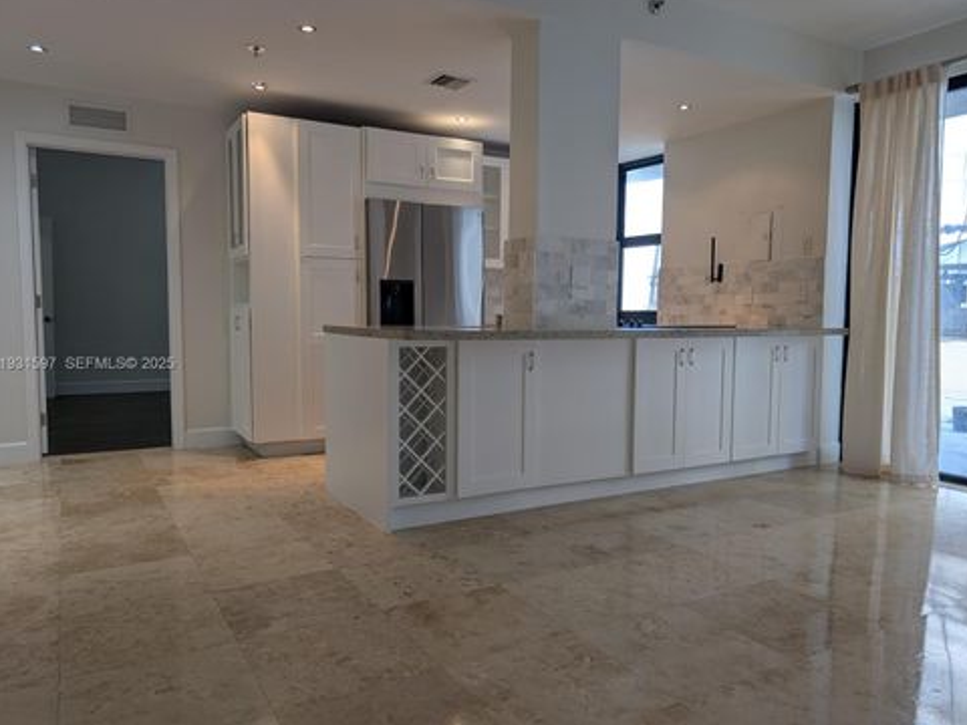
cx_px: 481
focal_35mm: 25
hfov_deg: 69.4
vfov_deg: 54.9
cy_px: 365
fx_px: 698
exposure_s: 1/40
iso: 20
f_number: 1.68
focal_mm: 6.9
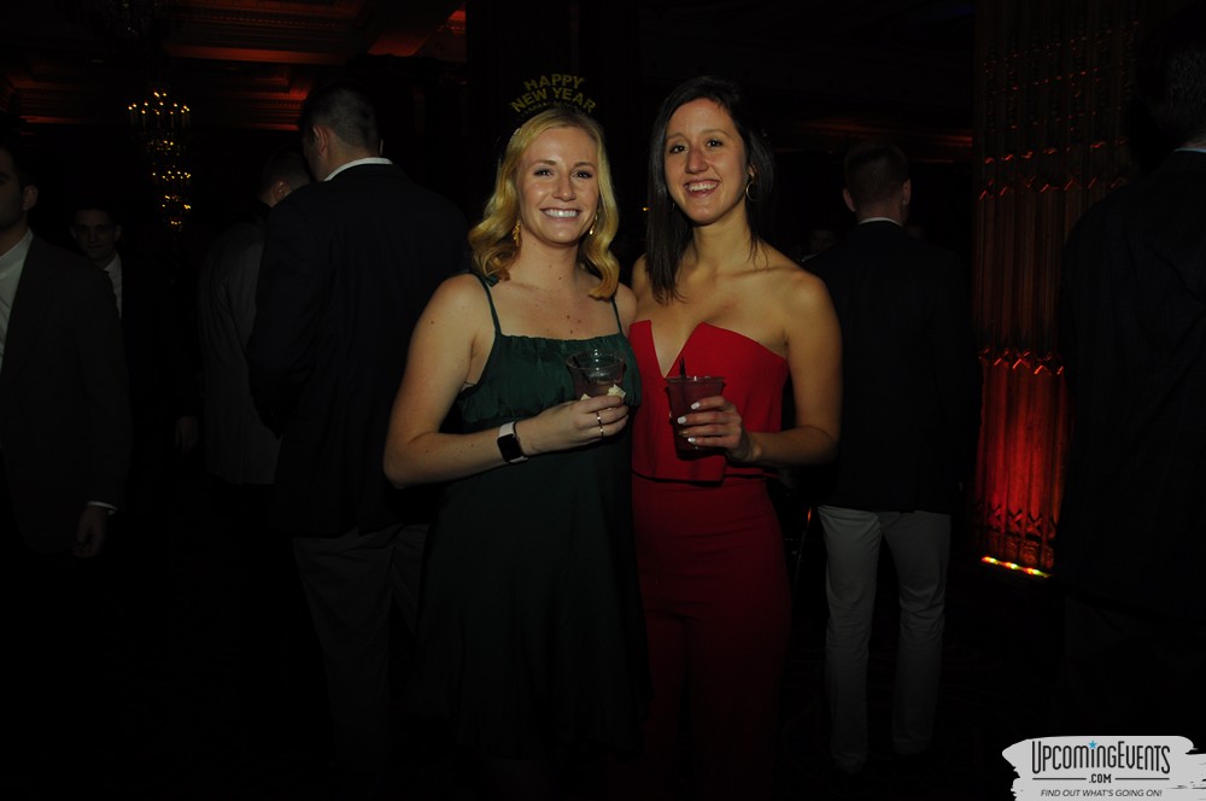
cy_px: 400
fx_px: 903
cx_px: 603
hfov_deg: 67.4
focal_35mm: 27
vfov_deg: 47.8
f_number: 3.5
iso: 400
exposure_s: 1/60
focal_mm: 18
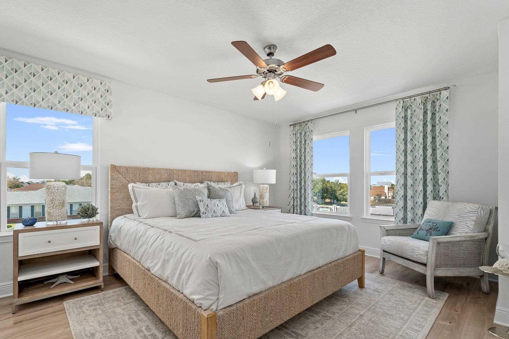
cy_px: 186
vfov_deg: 73.5
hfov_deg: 96.6
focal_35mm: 16
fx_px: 226
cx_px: 239
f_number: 8
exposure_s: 1/2
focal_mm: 14
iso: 100
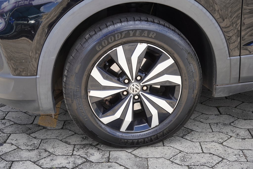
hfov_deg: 35.0
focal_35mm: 57
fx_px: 401
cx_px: 126
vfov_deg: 23.8
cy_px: 84
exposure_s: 1/200
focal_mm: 38
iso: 100
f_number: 4.5
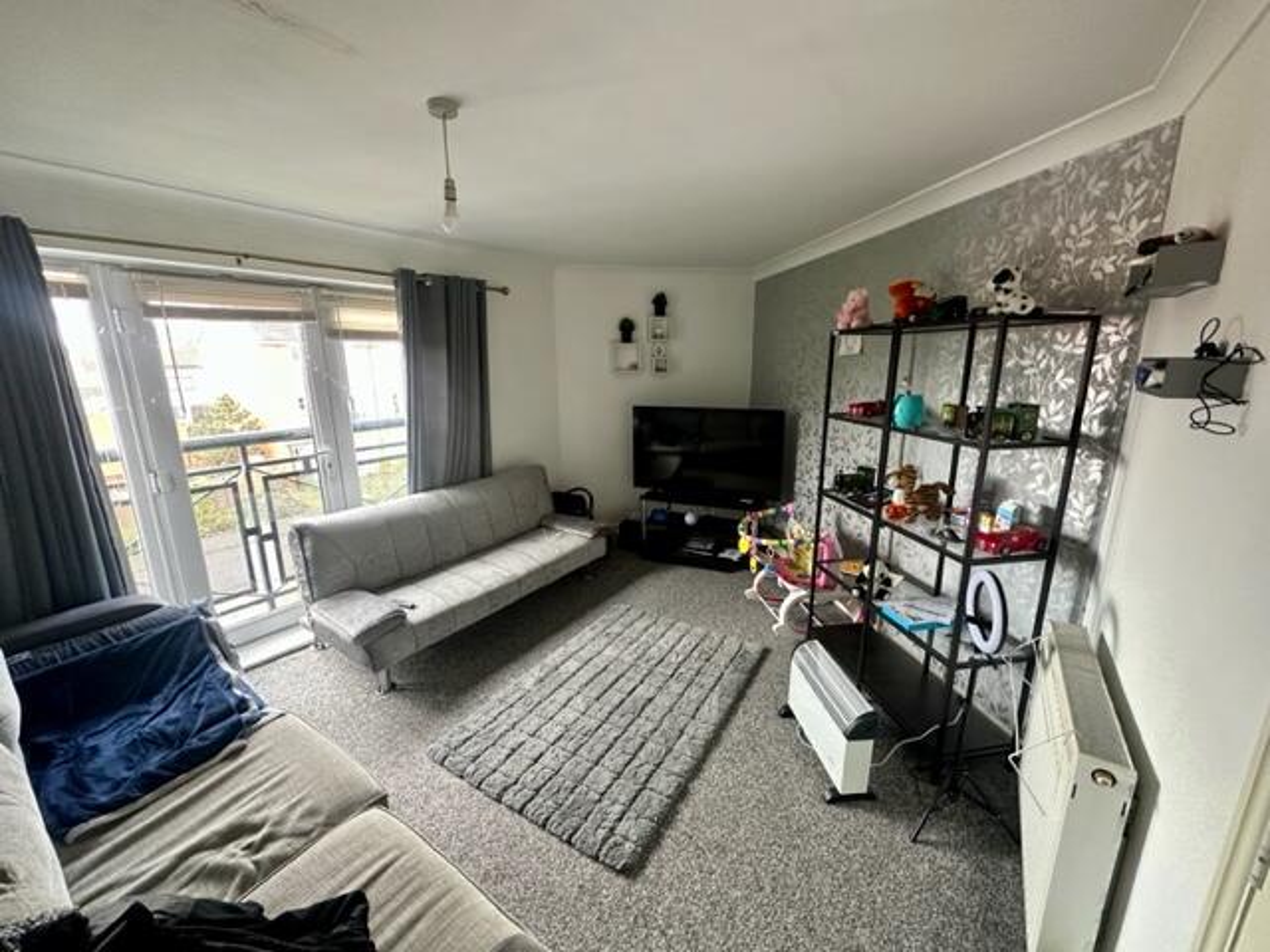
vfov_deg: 85.7
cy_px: 476
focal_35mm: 14
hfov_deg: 102.1
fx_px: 514
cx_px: 635
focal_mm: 2.22
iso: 320
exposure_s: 1/72
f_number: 2.2
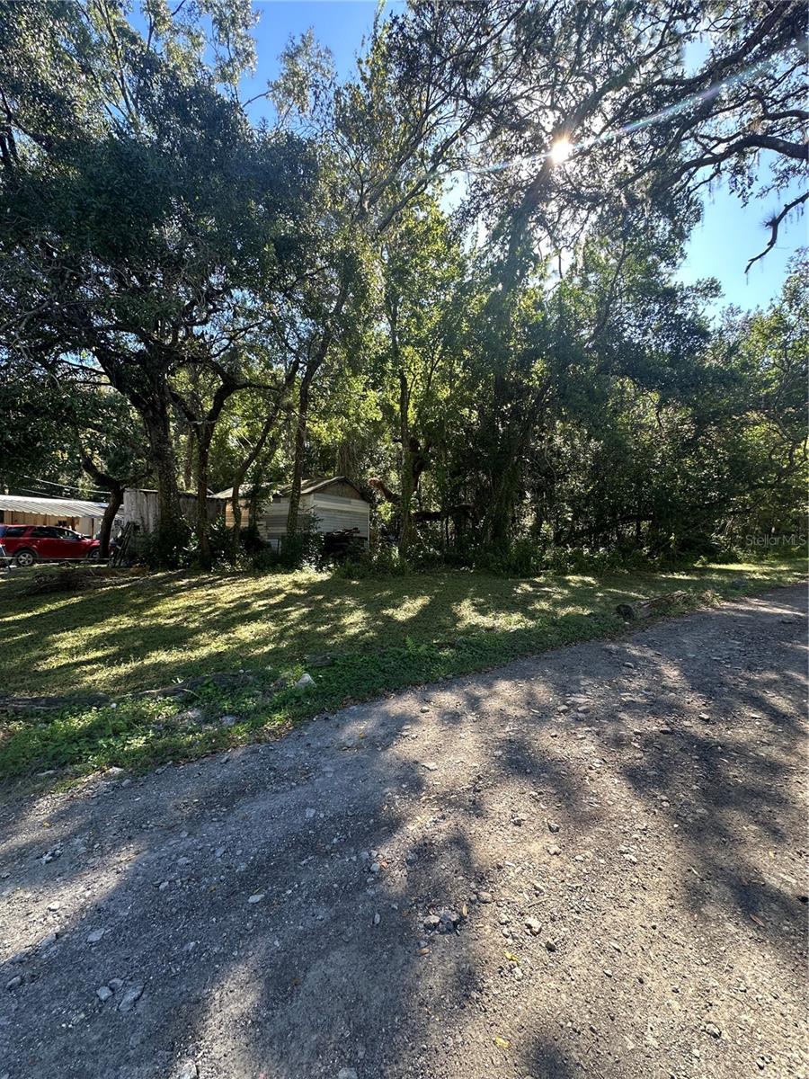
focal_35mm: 14
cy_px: 540
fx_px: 436
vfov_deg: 102.1
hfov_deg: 85.7
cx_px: 404
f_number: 2.2
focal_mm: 2.22
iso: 40
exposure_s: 1/157
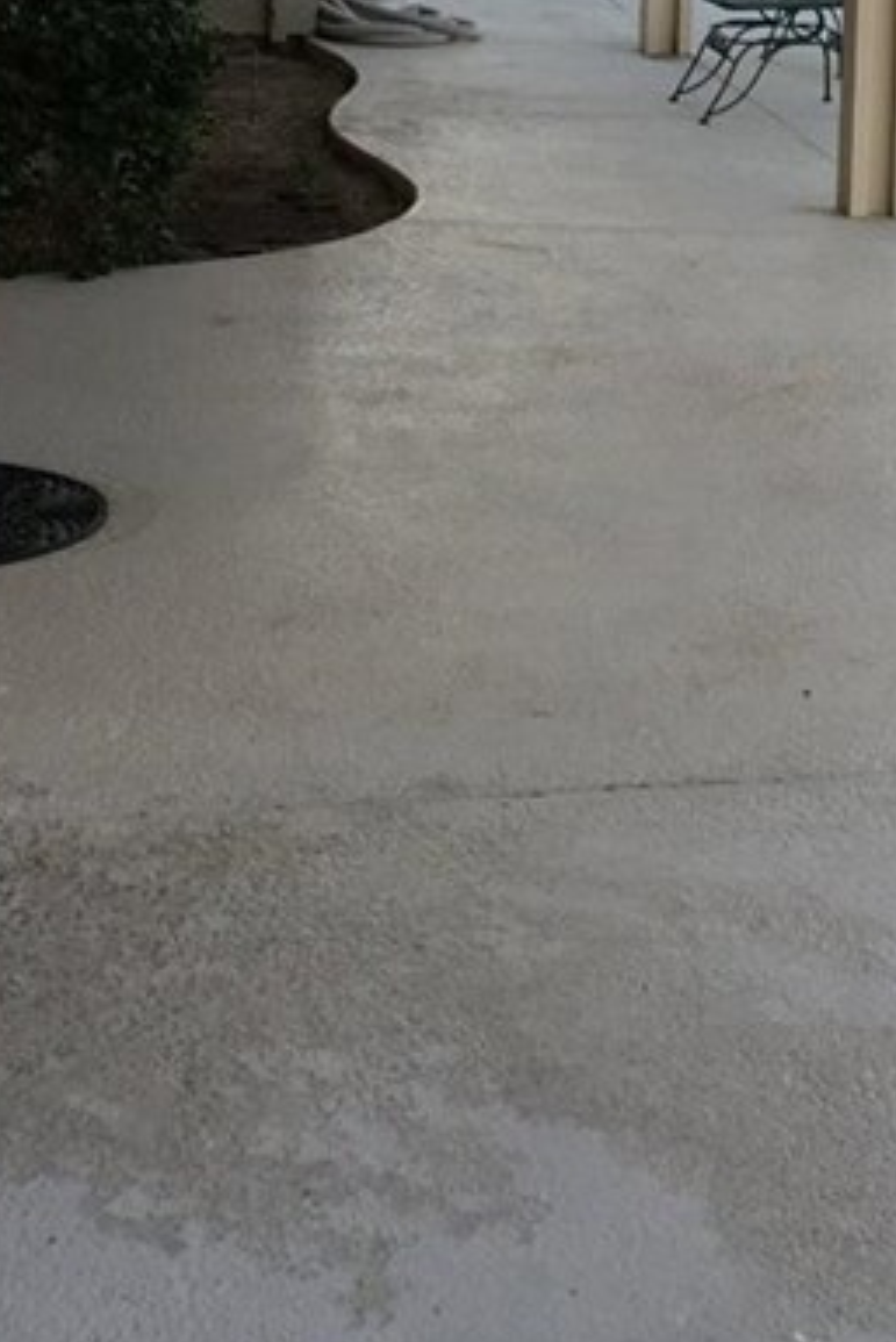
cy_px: -234
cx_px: 954
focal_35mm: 80
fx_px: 2984
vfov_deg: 23.4
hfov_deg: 16.6
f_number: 2.2
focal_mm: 4.15
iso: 25
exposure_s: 1/120
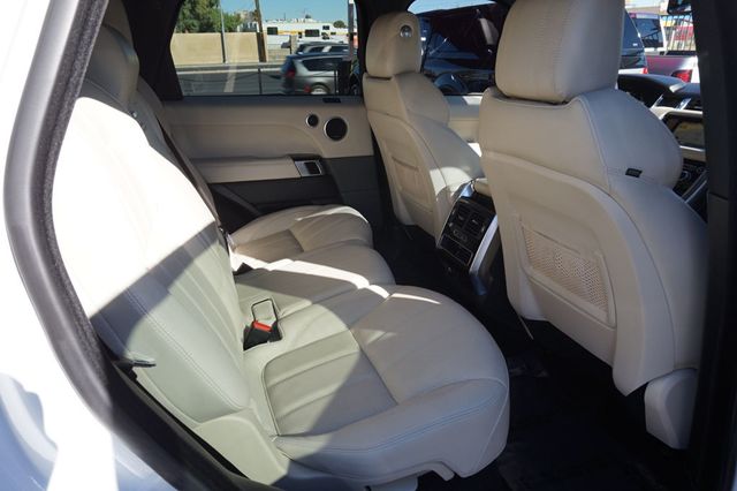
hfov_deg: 73.8
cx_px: 368
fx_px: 491
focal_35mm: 24
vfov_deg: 53.1
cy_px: 246
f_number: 7.1
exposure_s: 1/100
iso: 100
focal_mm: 16
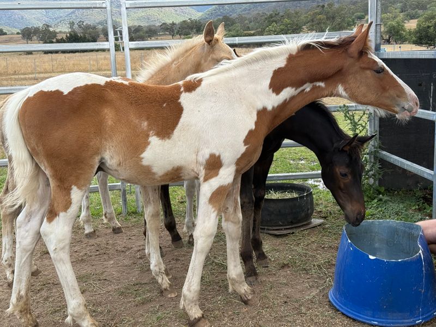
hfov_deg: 39.7
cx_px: 218
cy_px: 164
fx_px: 605
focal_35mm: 48
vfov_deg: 30.3
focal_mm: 6.76
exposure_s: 1/1167
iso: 64
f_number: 1.78
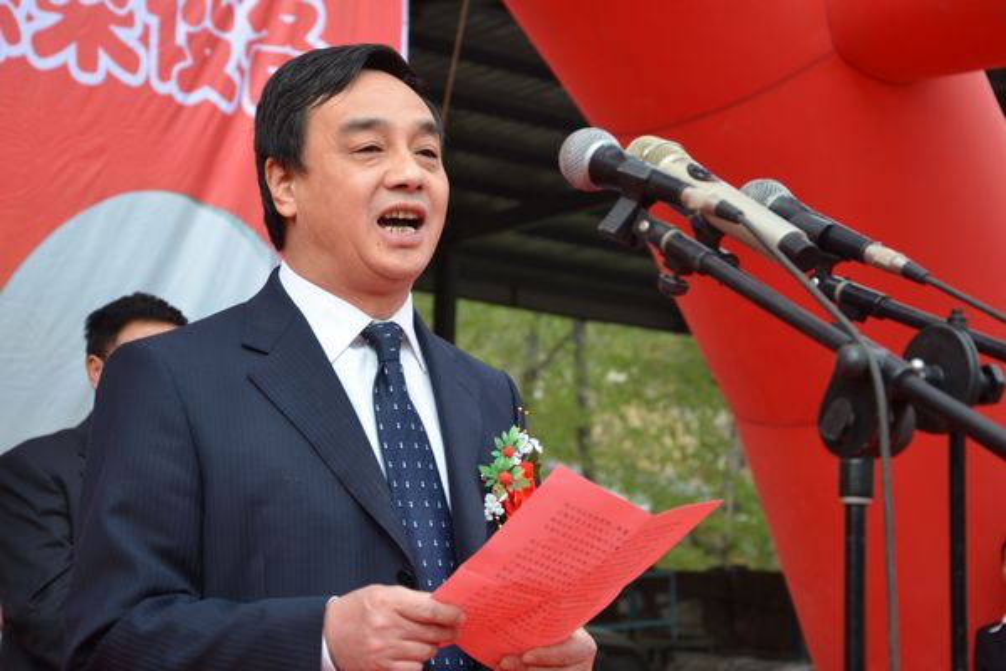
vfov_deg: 14.7
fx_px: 2599
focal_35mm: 93
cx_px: 503
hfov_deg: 21.9
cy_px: 336
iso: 400
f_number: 5.6
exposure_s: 1/500
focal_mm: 62
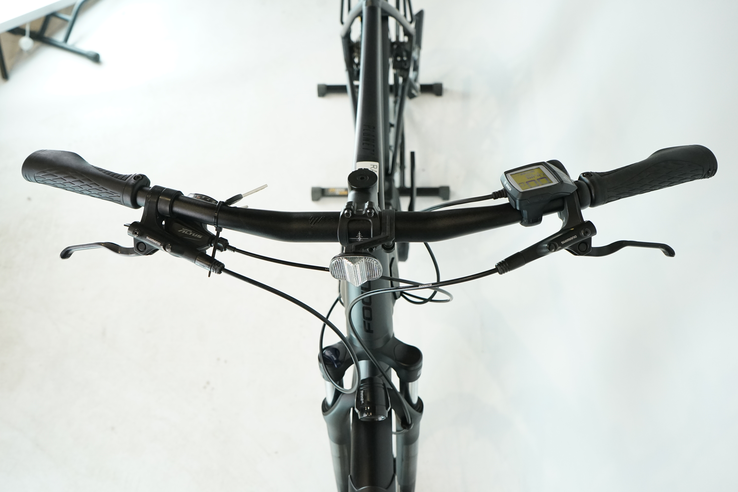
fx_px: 635
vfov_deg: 42.3
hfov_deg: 60.3
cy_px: 246
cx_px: 369
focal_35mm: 31
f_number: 5.6
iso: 2000
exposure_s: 1/200
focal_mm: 31
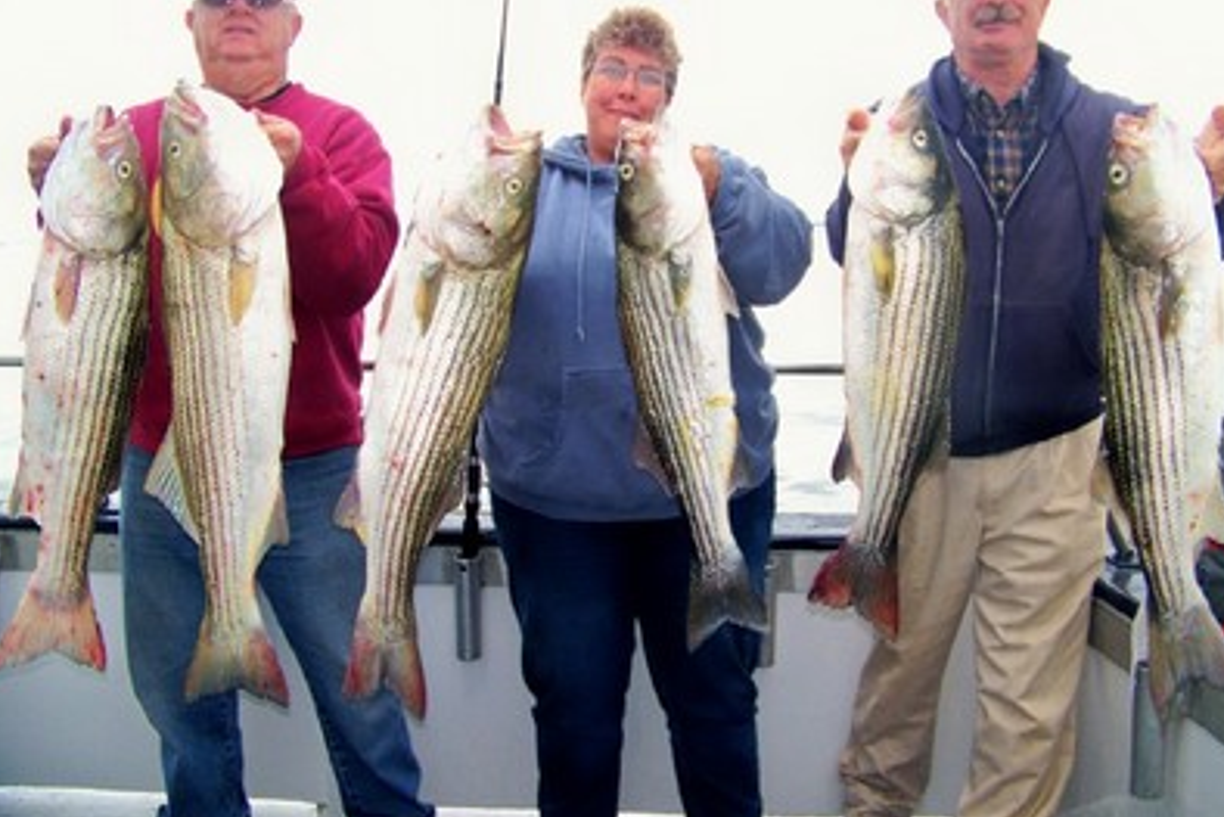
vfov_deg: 35.0
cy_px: 363
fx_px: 1292
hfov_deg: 50.7
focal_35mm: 38
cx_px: 615
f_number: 2.8
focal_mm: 5.85
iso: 64
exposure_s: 1/200
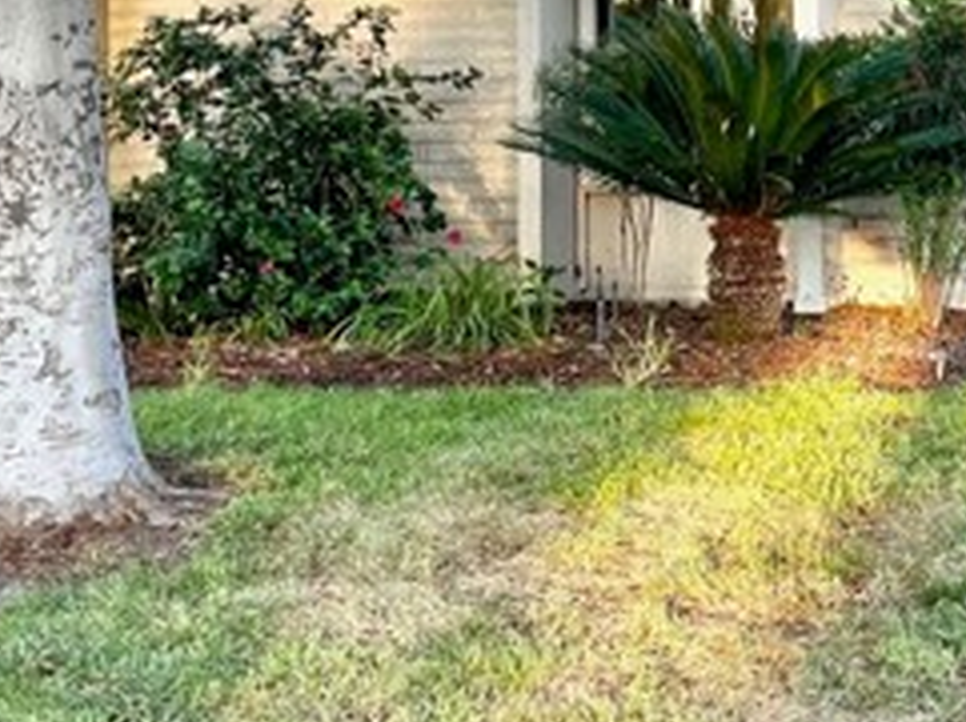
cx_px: 962
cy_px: 14
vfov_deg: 20.6
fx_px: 1923
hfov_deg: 26.7
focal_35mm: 69
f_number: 1.6
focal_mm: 4.2
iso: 32
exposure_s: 1/205
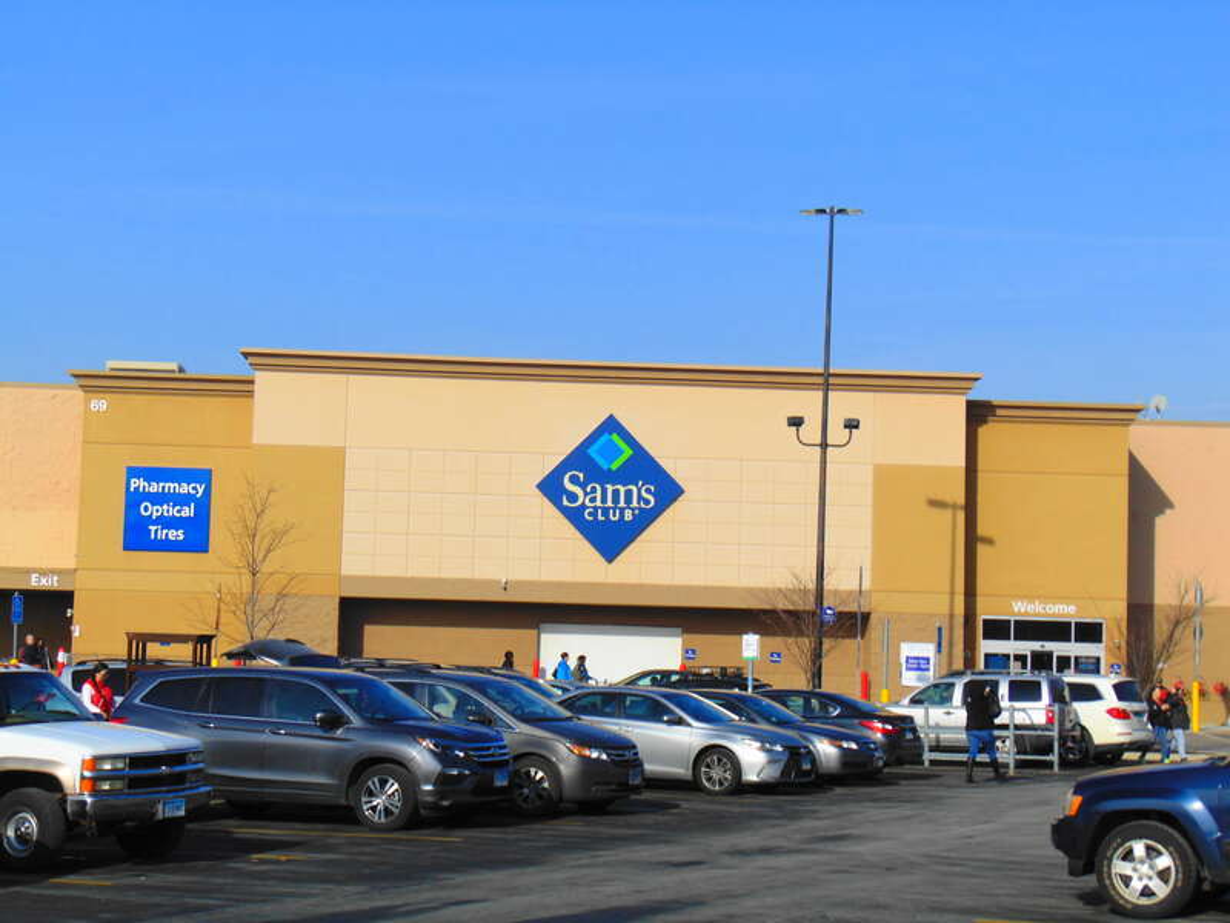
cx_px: 615
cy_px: 462
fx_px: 2523
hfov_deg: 27.4
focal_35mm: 71
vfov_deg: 20.7
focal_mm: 12.8
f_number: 9.6
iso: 80
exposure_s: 1/320
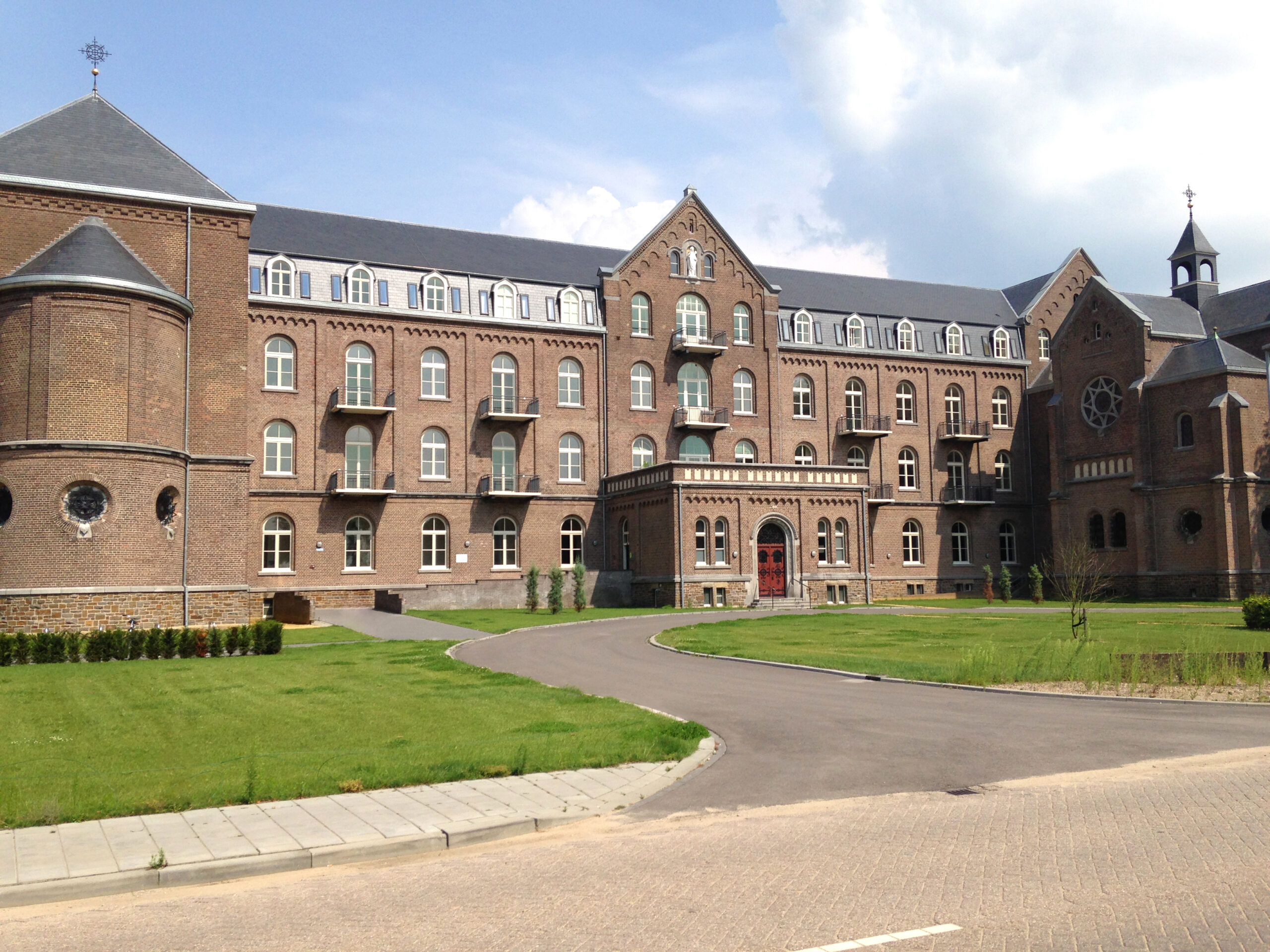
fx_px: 1211
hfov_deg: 55.4
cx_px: 635
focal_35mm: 33
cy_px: 476
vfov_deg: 42.9
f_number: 2.4
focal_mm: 4.12
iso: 50
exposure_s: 1/1869
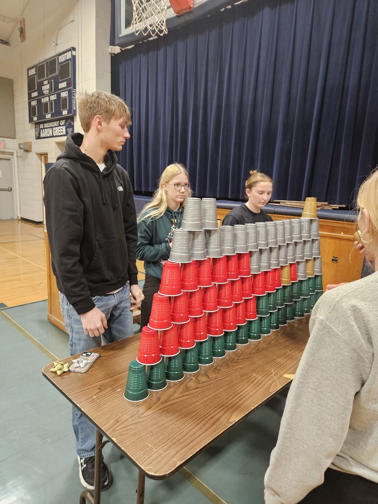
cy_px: 252
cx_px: 189
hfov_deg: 58.9
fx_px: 335
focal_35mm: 23
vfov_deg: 73.9
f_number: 1.8
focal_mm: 5.4
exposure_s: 1/120
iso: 800
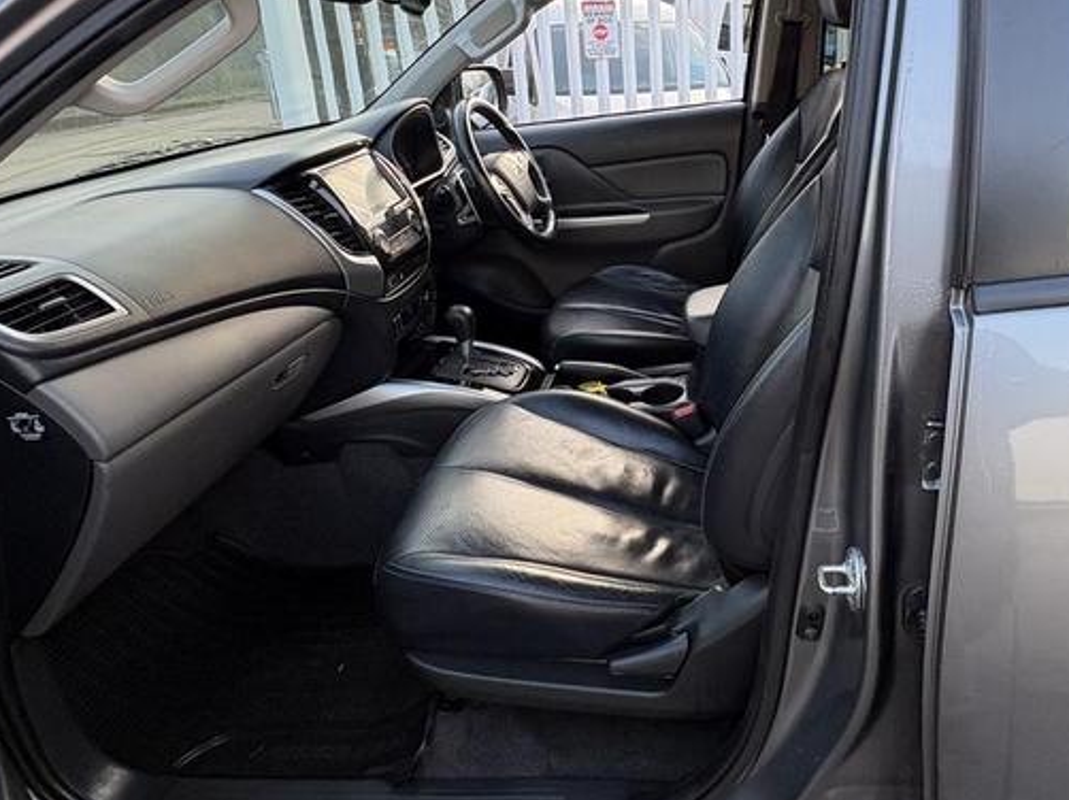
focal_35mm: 25
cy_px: 289
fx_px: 772
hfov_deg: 68.5
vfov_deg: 54.1
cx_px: 658
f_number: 2.2
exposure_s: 1/99
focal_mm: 2.22
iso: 50
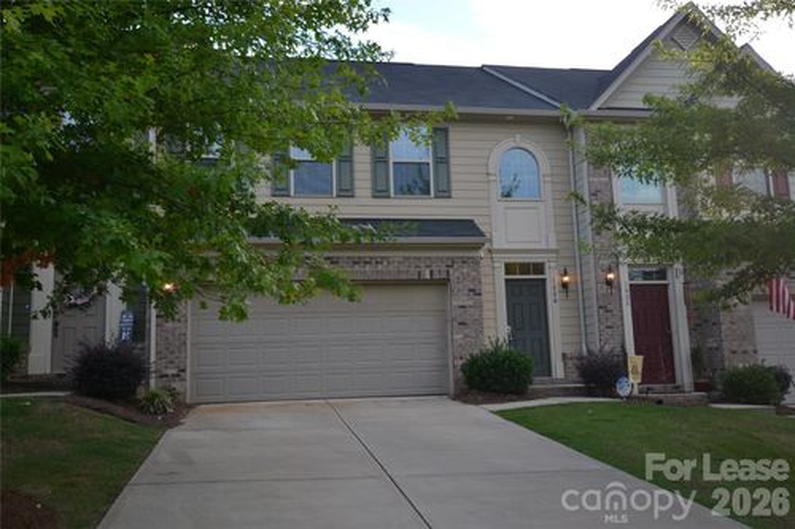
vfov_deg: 39.9
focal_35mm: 33
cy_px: 264
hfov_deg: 57.2
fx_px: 728
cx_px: 398
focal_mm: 22
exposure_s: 1/125
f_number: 5.6
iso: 160
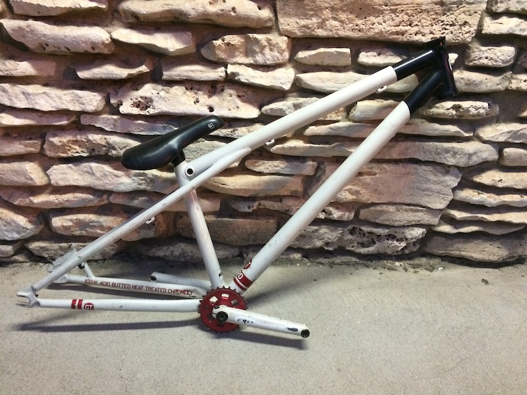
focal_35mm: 29
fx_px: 442
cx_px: 264
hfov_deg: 61.7
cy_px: 198
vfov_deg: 48.2
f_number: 2.2
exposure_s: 1/30
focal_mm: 4.15
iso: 320
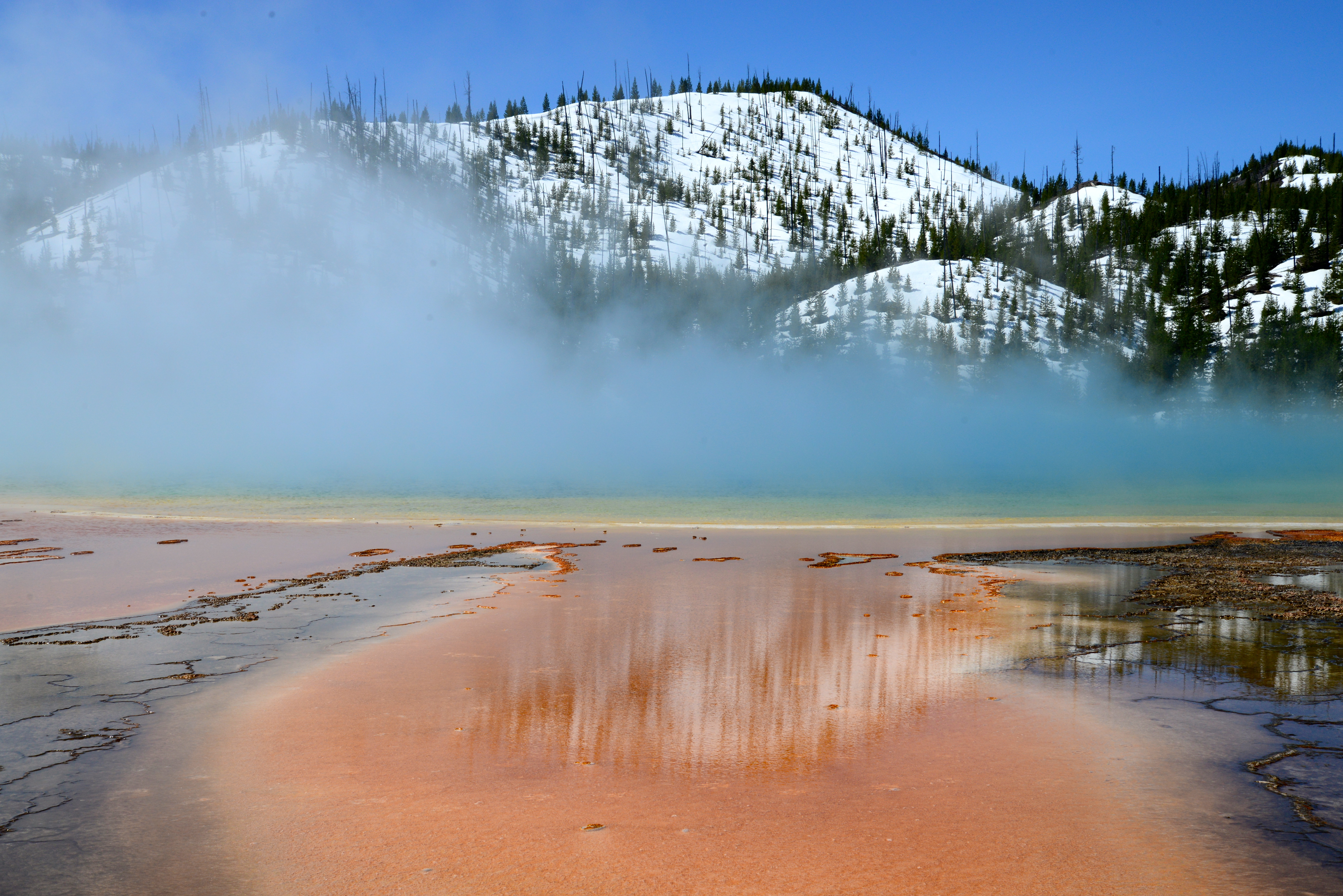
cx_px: 672
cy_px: 448
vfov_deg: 33.4
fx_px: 1493
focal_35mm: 40
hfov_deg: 48.4
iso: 400
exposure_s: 1/640
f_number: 13
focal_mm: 40
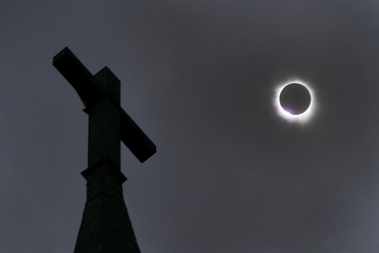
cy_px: 126
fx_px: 3200
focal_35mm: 304
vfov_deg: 4.5
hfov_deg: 6.8
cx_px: 190
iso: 2500
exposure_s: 1/40
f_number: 16
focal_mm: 203
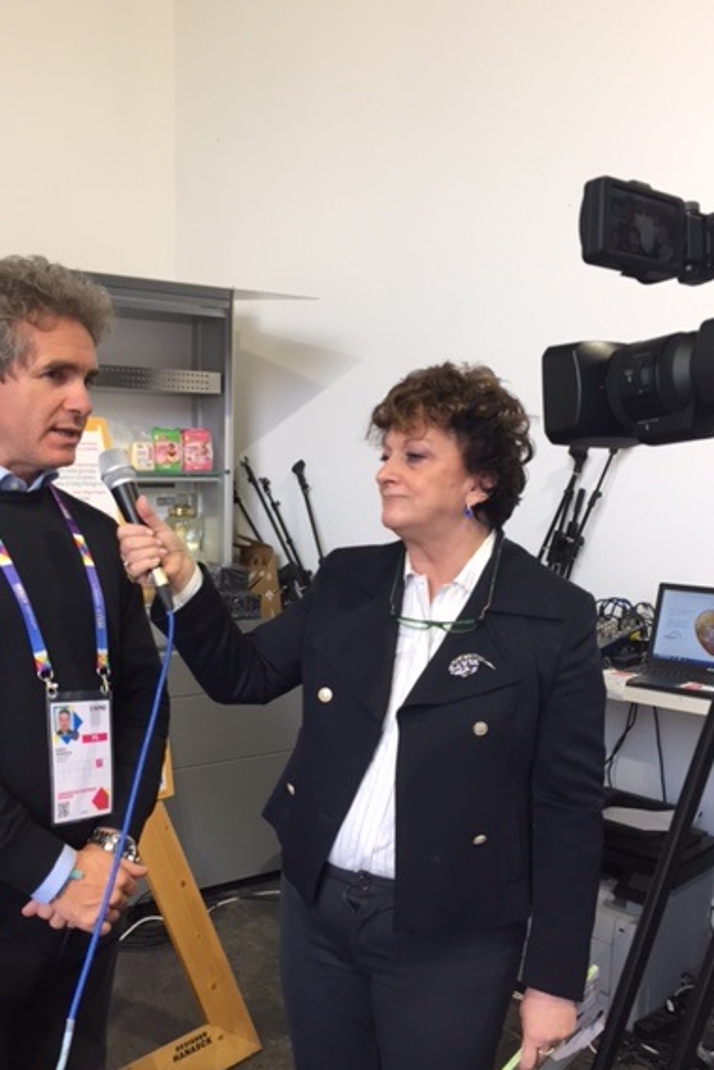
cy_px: 575
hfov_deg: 38.9
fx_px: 1011
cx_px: 332
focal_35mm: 34
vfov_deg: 55.7
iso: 40
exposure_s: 1/30
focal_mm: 4.15
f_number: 2.2
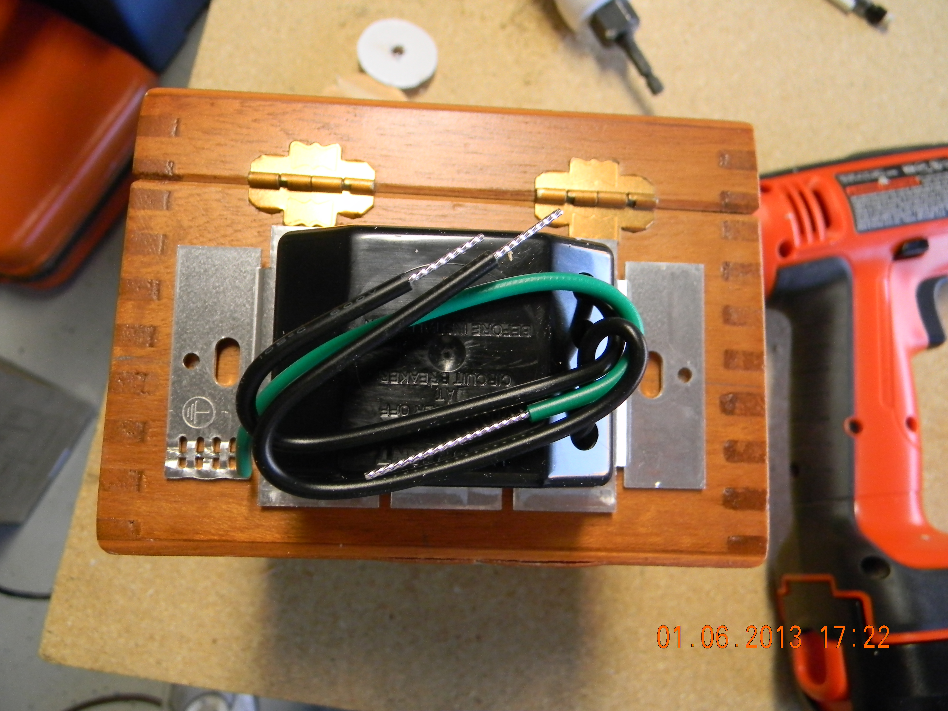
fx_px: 767
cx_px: 474
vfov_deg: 49.7
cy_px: 356
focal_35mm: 28
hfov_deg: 63.4
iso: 320
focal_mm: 5
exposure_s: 1/30
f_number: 3.5
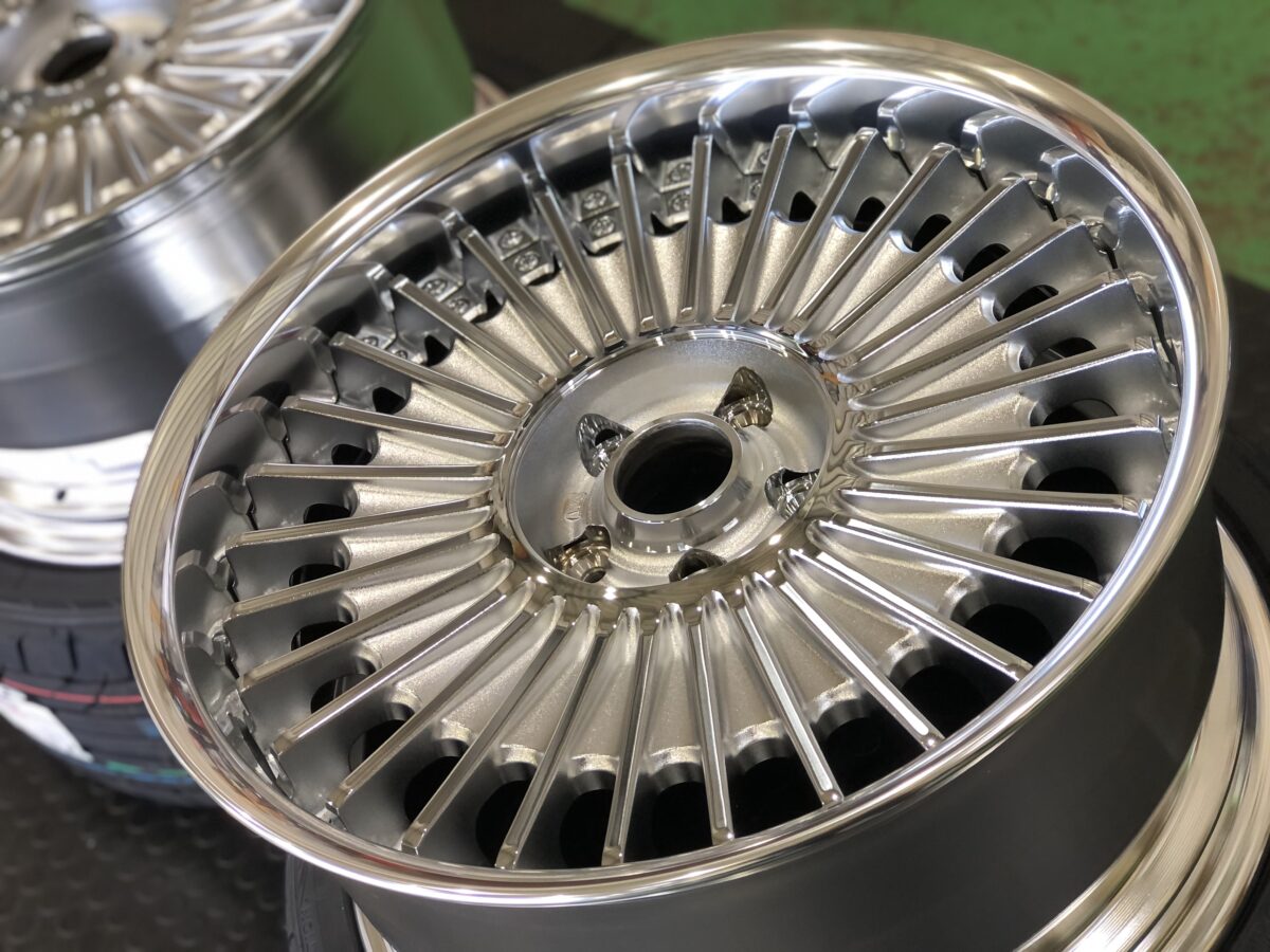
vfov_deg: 25.7
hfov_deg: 33.8
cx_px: 635
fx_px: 2091
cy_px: 476
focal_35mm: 57
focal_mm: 6.6
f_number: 2.8
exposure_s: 1/30
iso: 64
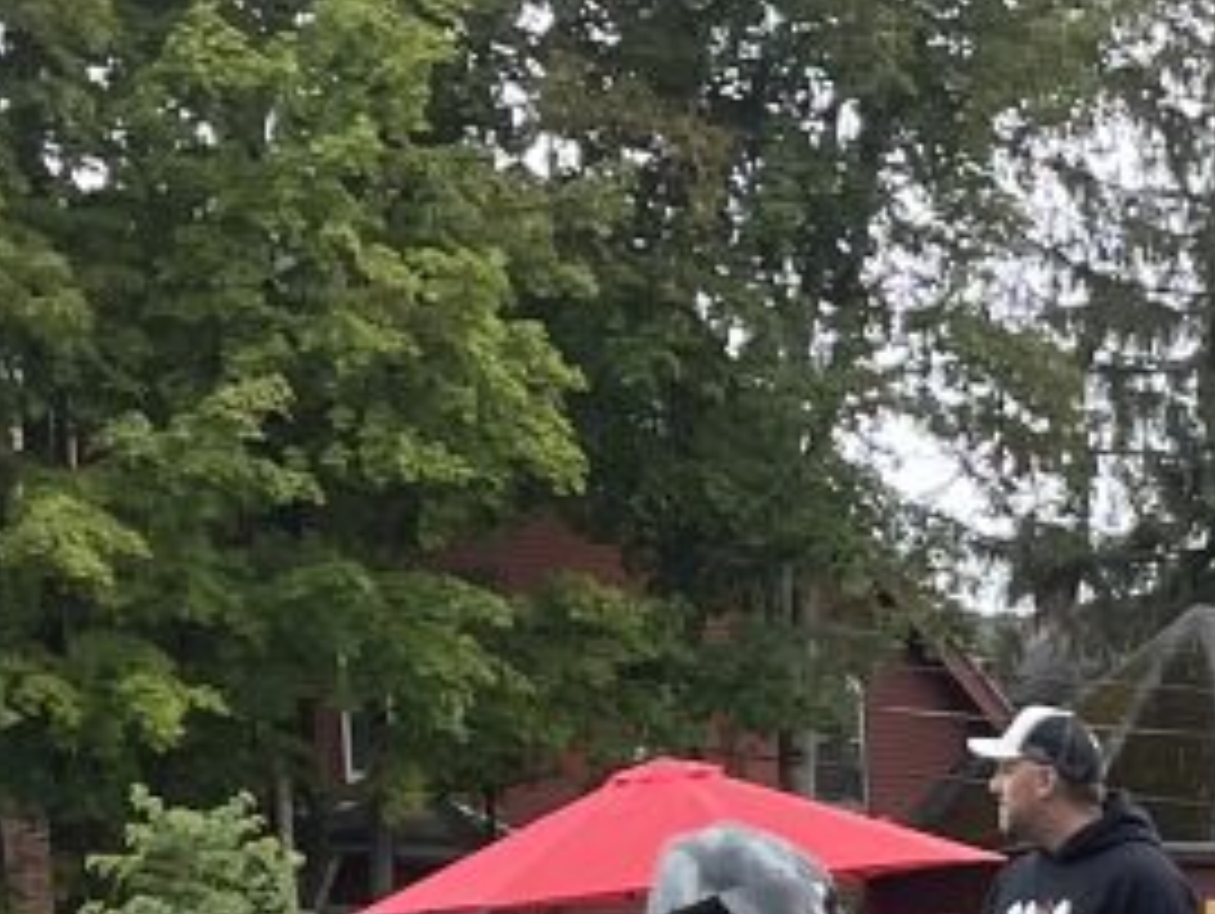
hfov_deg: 11.7
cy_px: 2294
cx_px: 1984
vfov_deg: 8.4
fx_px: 5621
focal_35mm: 160
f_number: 1.6
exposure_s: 1/461
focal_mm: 4.2
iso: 32
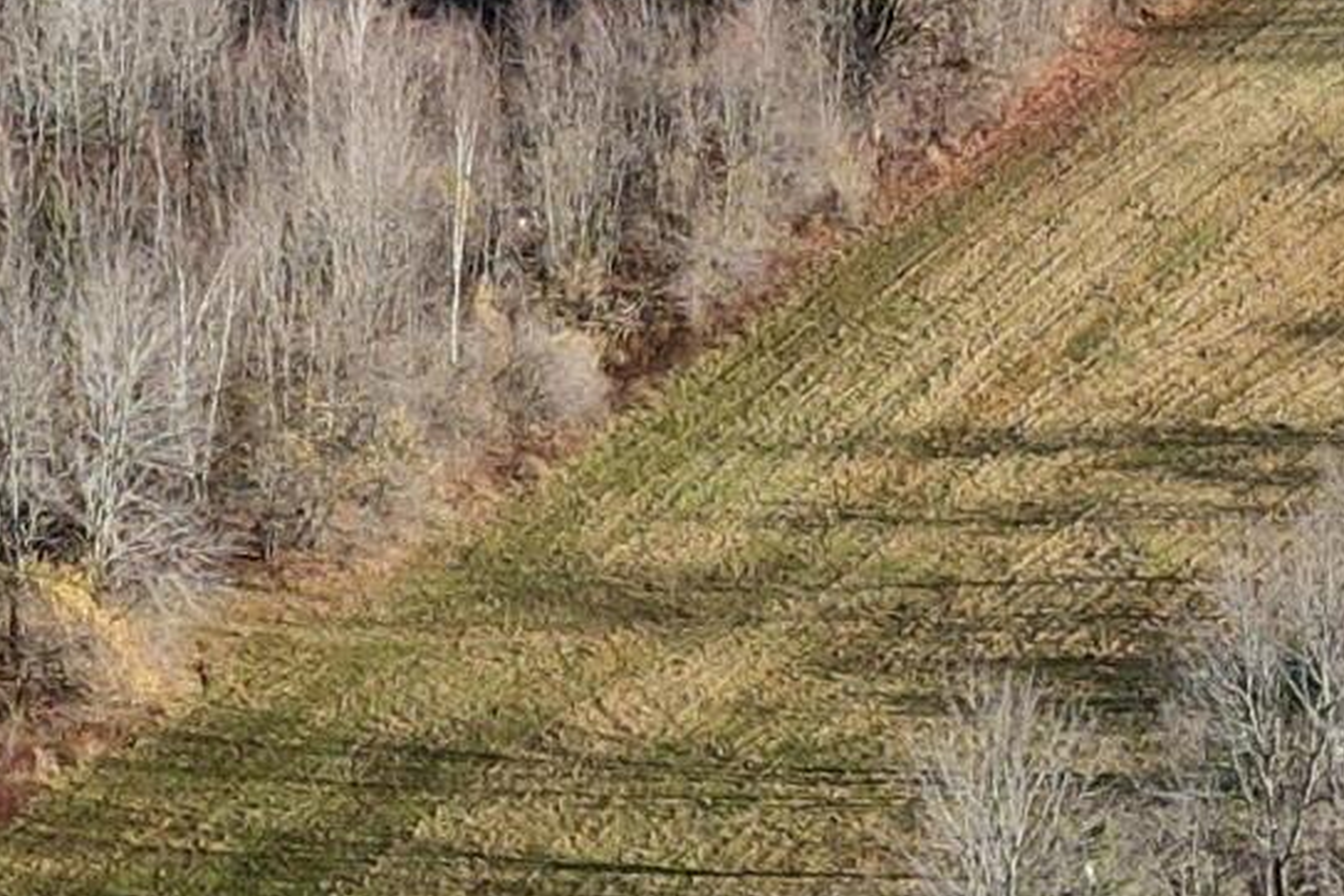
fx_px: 5152
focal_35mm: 138
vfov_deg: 9.8
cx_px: 40
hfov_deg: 14.6
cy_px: -99
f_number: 2.8
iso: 100
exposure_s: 1/240
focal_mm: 4.5
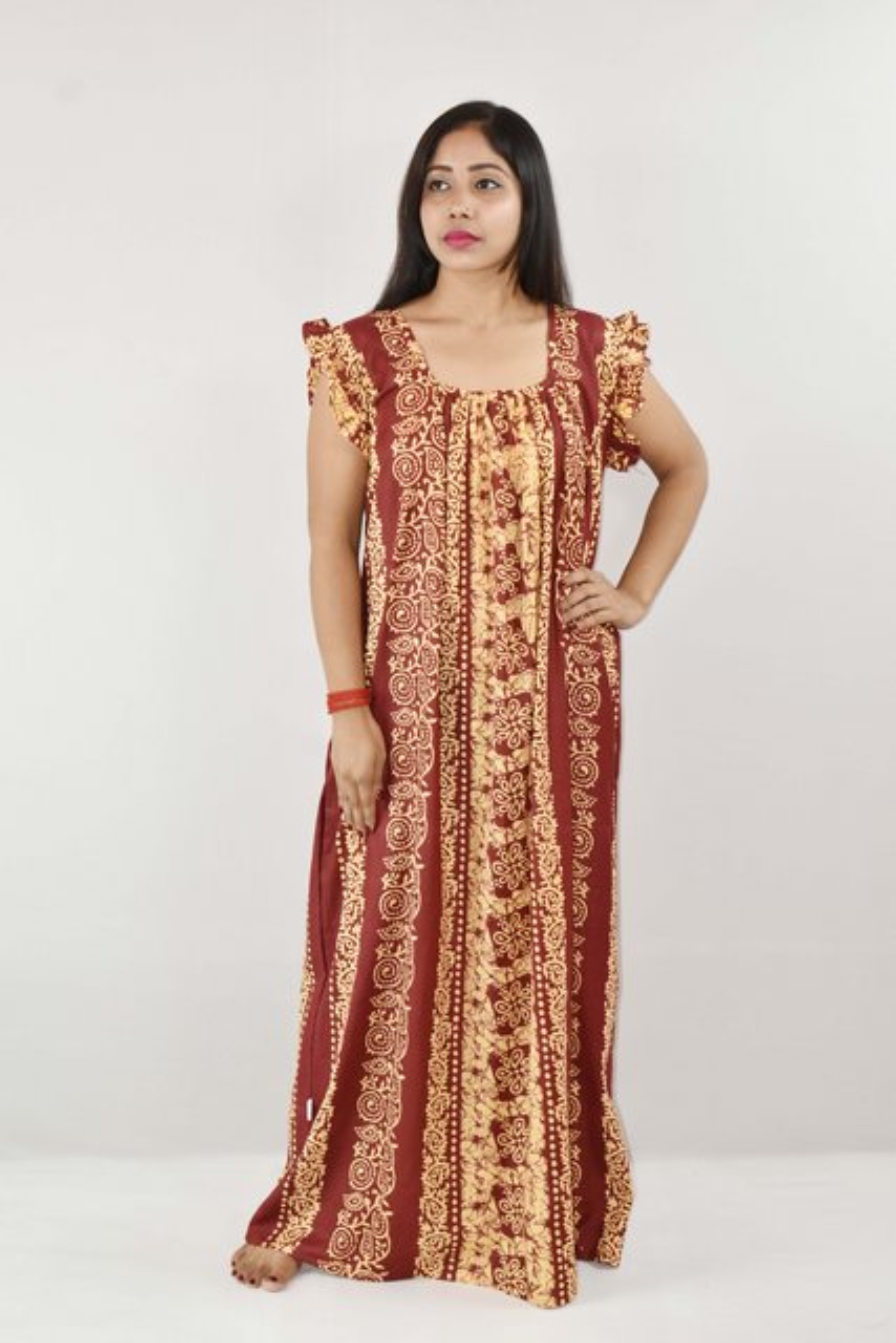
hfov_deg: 21.6
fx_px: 2351
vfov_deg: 31.9
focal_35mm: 63
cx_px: 448
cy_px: 672
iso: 500
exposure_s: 1/125
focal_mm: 42
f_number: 5.6
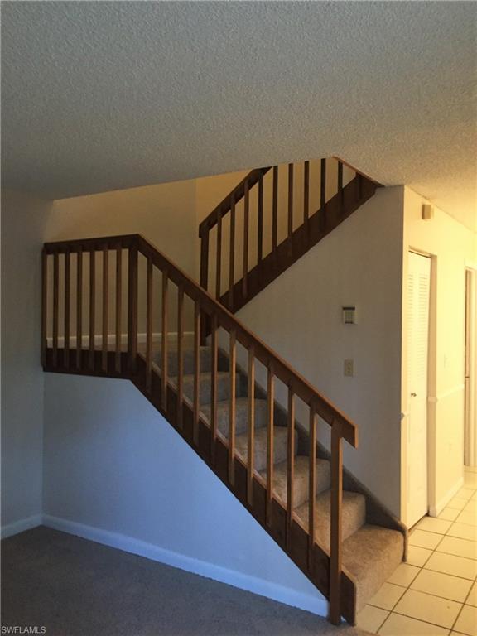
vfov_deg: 61.7
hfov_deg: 48.2
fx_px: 533
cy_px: 318
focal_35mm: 29
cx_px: 238
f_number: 2.2
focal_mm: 4.15
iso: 200
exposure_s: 1/30
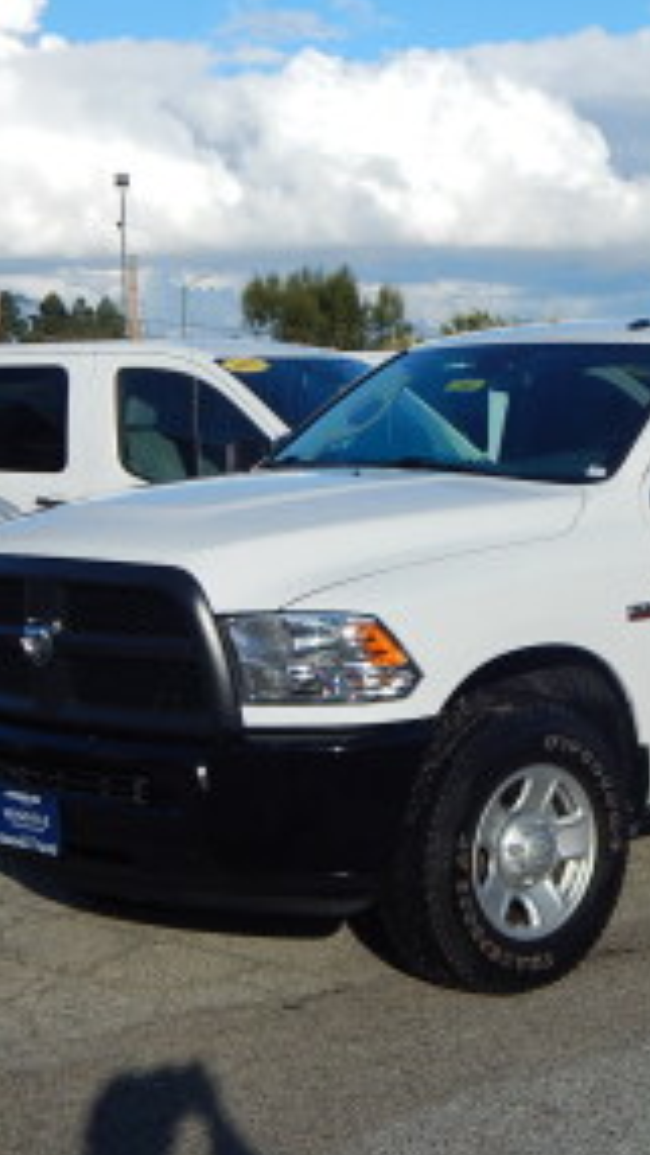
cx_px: 581
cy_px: 580
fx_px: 2174
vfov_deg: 29.7
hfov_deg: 16.8
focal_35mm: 71
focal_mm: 8.6
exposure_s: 1/640
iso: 125
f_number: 7.4
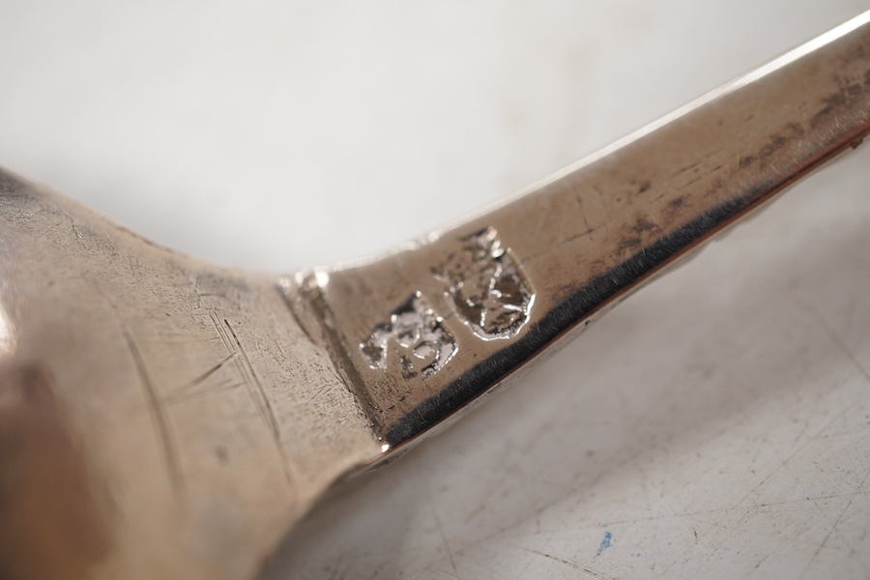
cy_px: 290
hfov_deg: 43.6
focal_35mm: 45
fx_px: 1087
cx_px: 435
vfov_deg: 29.9
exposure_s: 1/125
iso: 1250
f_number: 8
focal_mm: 30
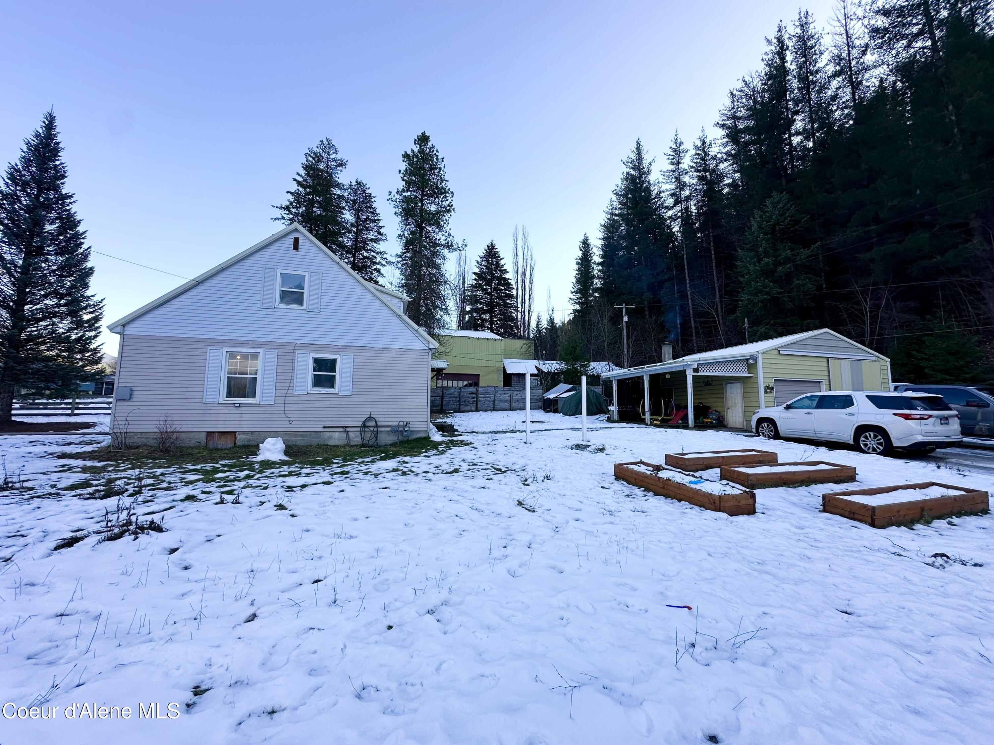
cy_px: 372
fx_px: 402
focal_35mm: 14
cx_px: 497
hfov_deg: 102.1
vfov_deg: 85.7
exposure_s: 1/527
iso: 40
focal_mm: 2.22
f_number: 2.2
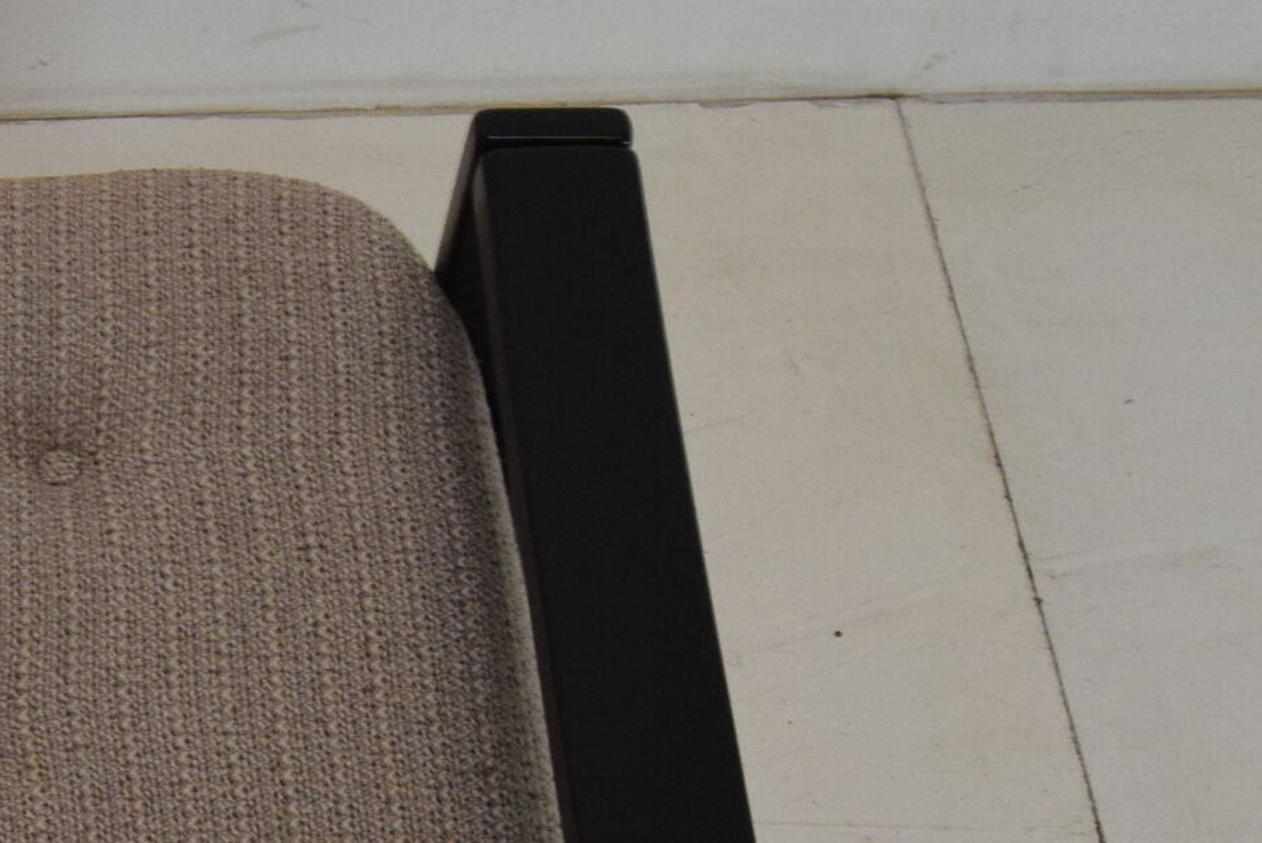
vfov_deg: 15.9
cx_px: -228
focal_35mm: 85
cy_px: 745
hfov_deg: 22.2
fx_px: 2982
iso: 1600
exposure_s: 1/250
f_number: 8
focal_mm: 18
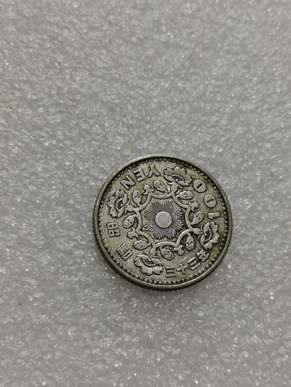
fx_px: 661
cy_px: 194
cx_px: 146
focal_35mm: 59
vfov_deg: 32.7
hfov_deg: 24.8
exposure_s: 1/112
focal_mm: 5.58
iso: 50
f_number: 1.8
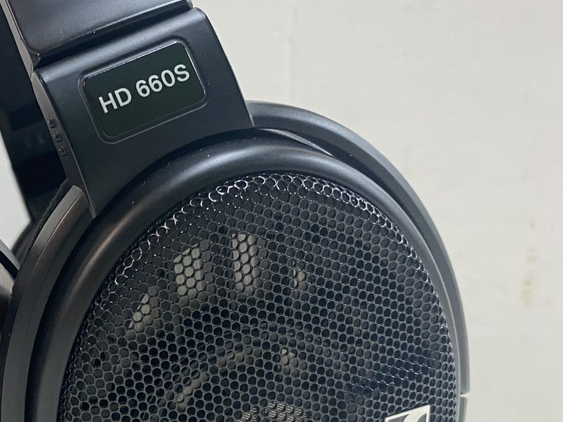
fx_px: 911
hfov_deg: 31.9
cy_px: 315
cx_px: 9
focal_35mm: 56
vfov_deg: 25.8
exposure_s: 1/60
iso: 160
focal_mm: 4.25
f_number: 1.8
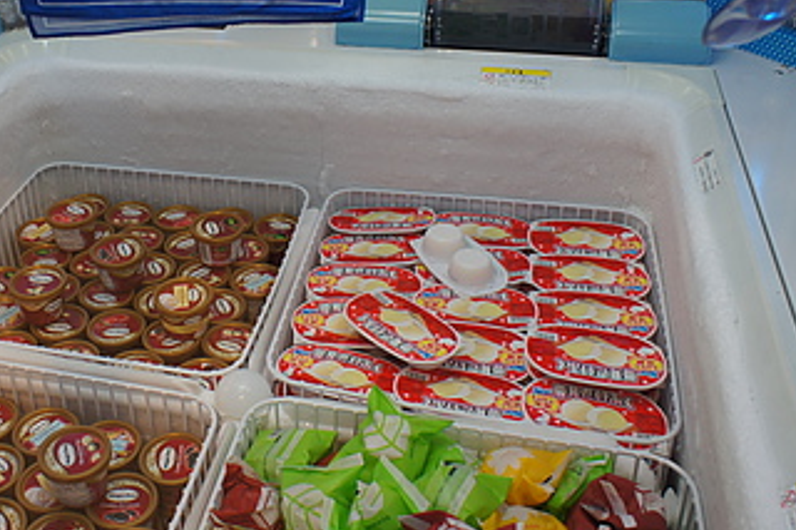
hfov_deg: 42.5
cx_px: 219
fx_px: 994
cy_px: 151
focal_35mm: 45
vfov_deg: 29.5
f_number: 4.5
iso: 200
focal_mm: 16
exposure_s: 1/80
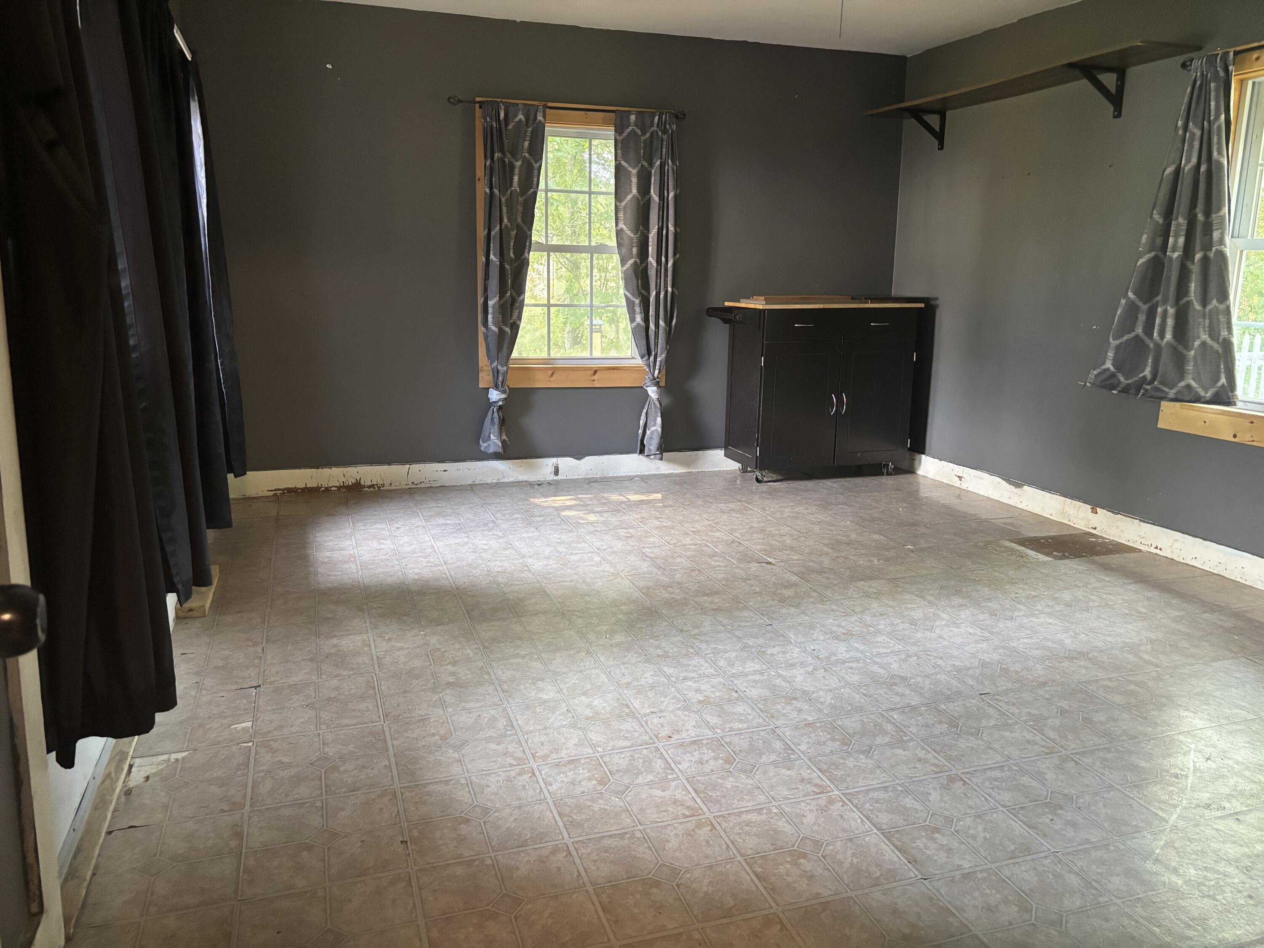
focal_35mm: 26
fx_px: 949
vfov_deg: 53.1
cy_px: 474
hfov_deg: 67.3
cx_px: 632
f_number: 1.6
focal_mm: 5.96
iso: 400
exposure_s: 1/60
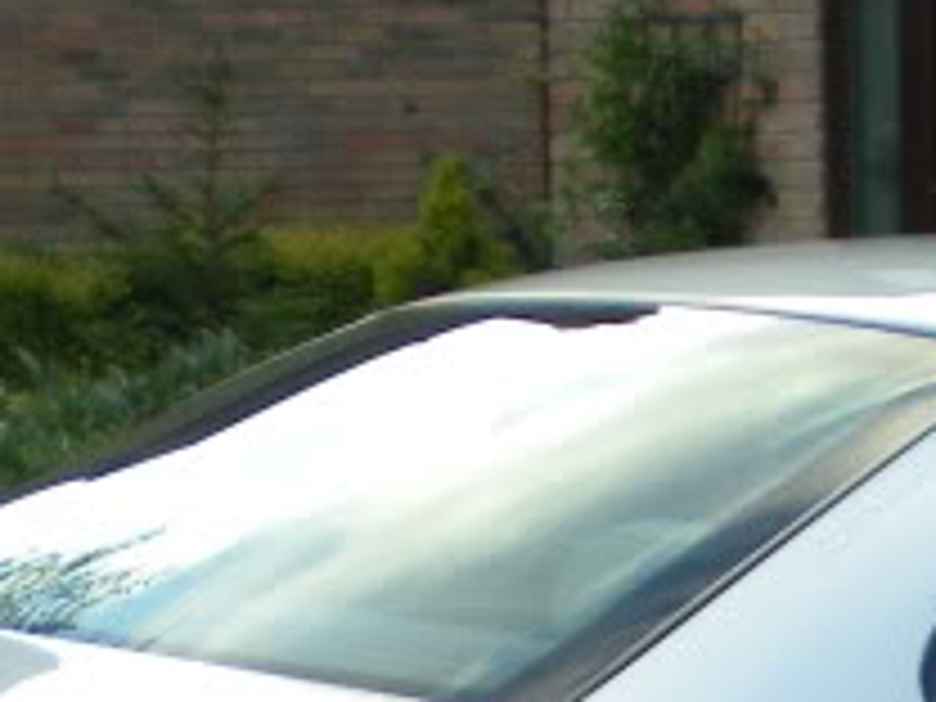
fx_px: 3948
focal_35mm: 146
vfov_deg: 9.6
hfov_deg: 13.2
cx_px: 1066
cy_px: 1328
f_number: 3.1
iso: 64
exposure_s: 1/130
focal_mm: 6.3
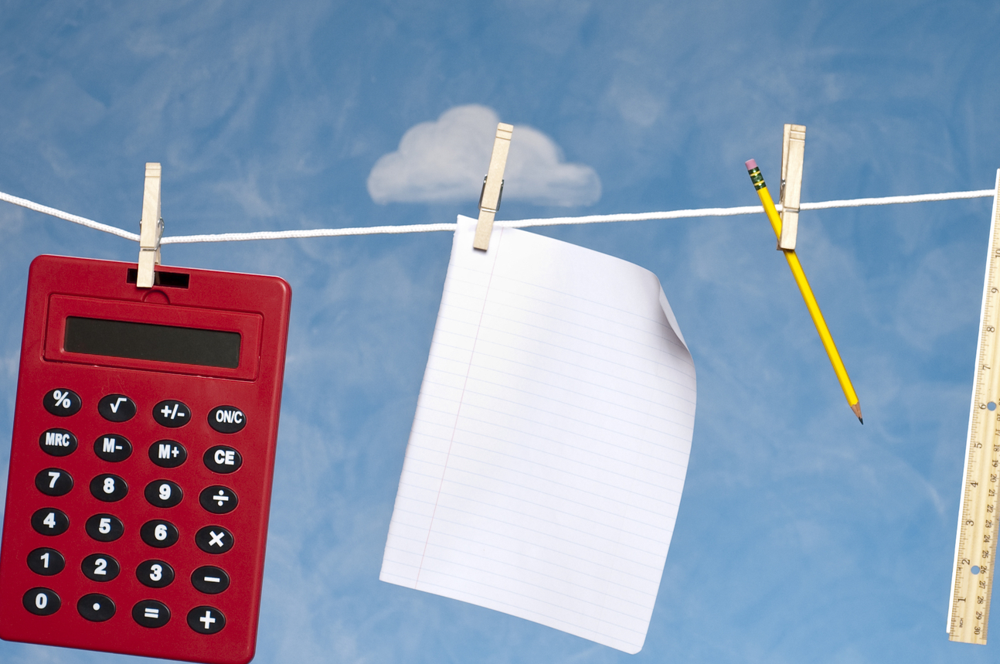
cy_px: 368
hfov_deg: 12.5
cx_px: 588
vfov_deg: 8.3
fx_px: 4549
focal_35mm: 164
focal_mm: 52
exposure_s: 1/180
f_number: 5.6
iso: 100
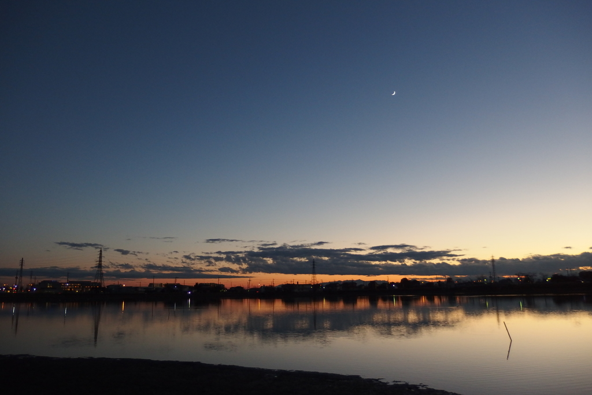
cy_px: 198
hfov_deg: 69.4
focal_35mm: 26
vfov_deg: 49.5
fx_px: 427
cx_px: 296
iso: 200
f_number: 1.8
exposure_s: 1/50
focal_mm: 4.7
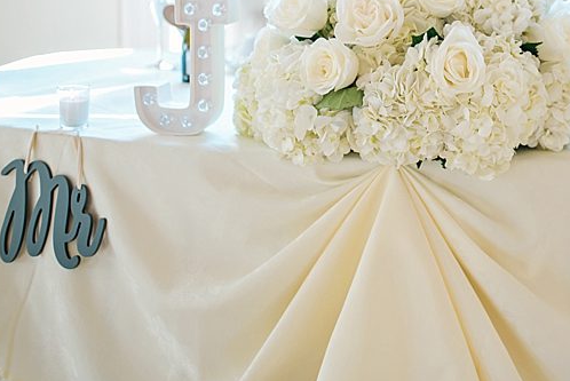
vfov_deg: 20.2
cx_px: 469
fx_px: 1046
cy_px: 29
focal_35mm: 66
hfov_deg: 29.7
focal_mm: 35
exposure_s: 1/250
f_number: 2.2
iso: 320
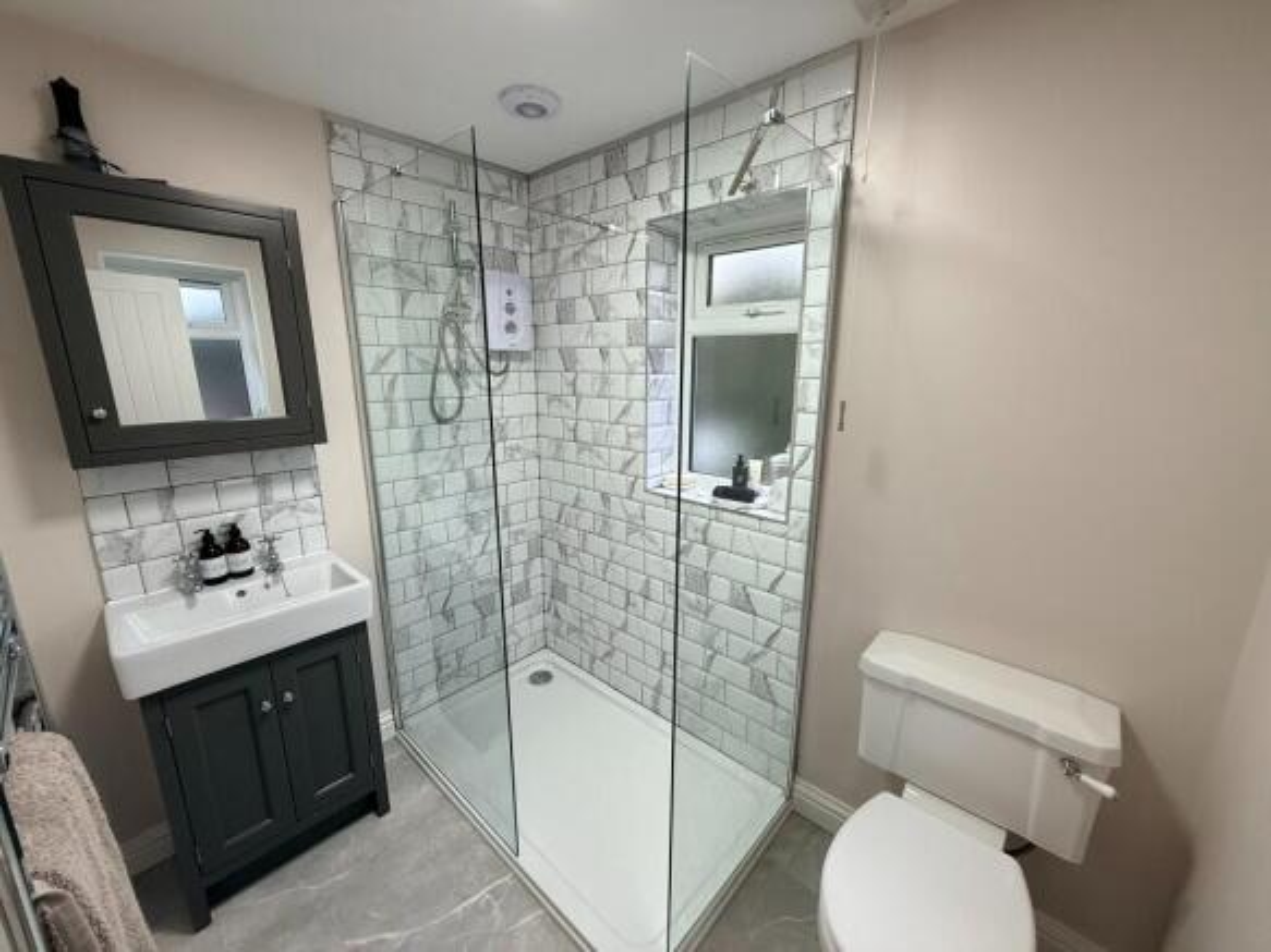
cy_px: 476
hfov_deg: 102.1
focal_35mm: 14
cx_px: 636
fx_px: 514
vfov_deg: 85.7
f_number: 2.2
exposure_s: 1/100
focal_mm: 2.22
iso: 160
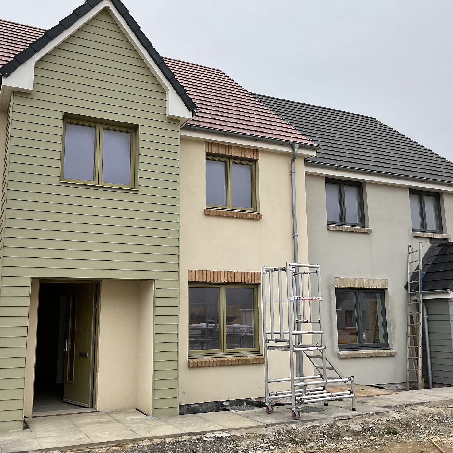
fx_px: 518
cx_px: 219
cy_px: 224
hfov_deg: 47.2
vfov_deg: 47.2
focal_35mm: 35
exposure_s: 1/1377
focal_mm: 3
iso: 16
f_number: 1.8
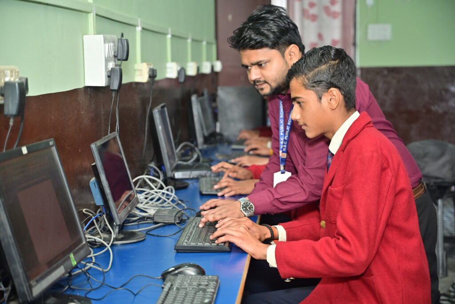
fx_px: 885
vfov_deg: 19.5
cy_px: 152
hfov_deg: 28.8
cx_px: 228
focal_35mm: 70
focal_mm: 70
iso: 800
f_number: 4
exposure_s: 1/160
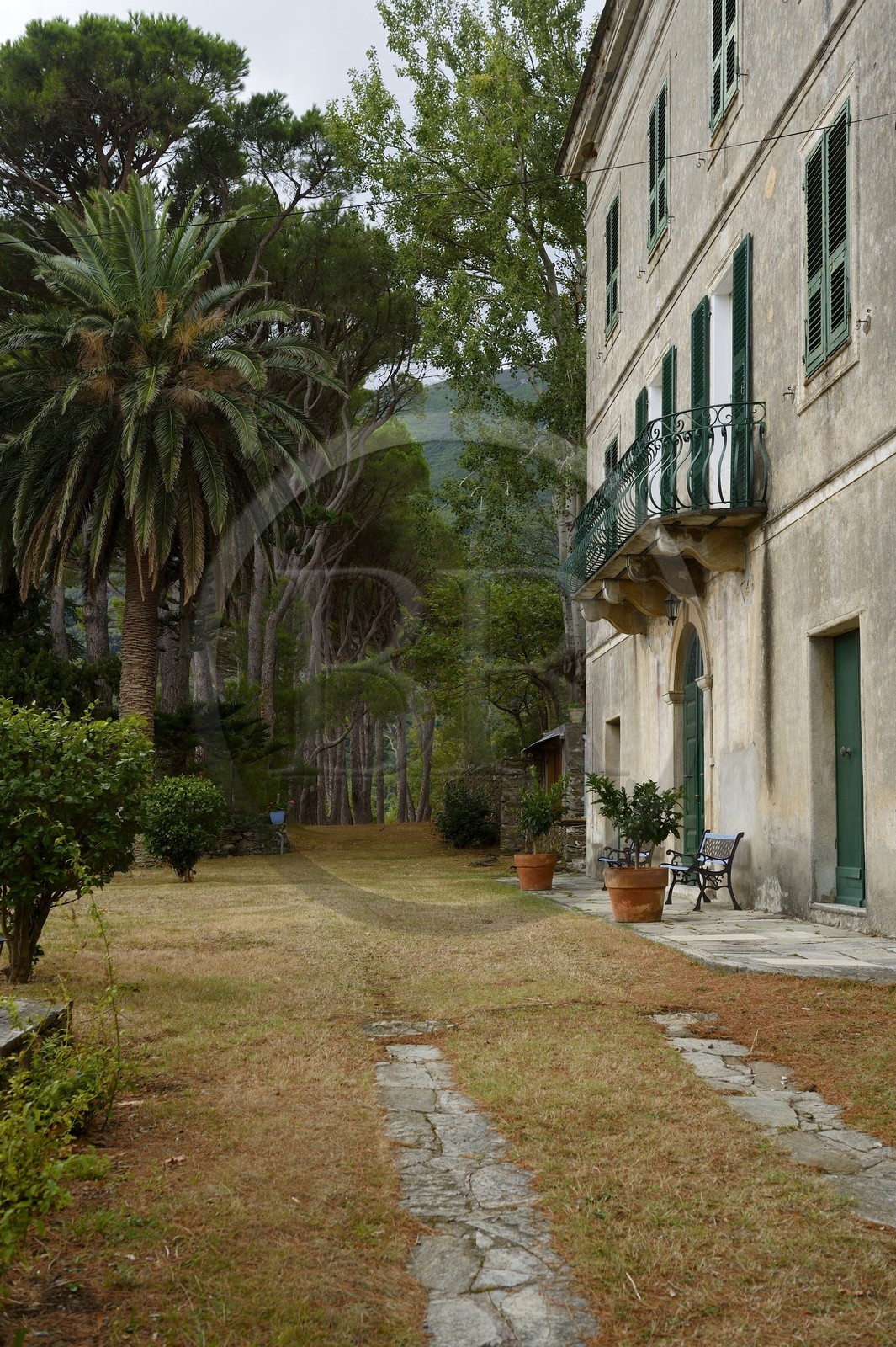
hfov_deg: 31.9
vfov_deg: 46.4
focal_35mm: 42
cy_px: 674
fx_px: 1570
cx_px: 448
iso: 400
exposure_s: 1/200
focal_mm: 42
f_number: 7.1
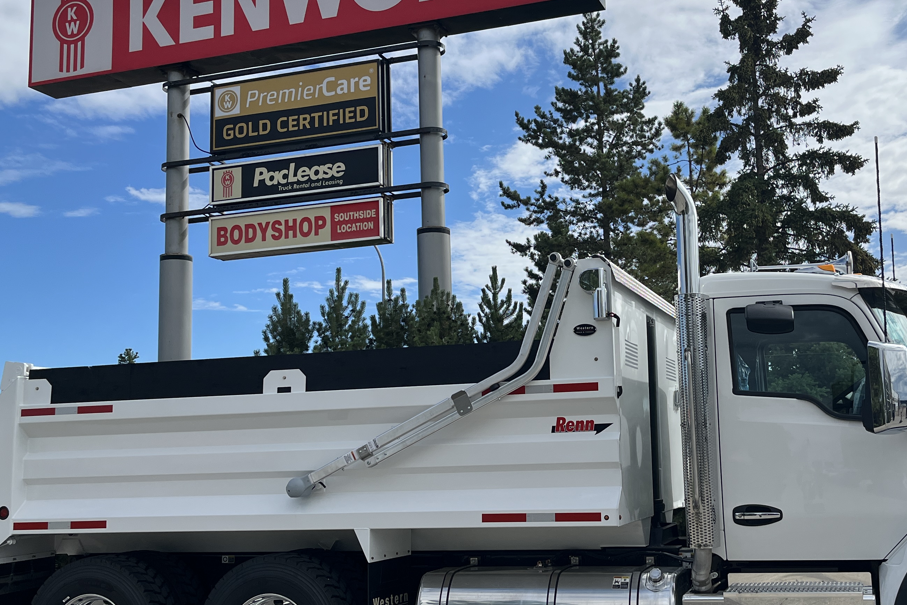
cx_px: 570
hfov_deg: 46.0
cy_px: 308
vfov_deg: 31.9
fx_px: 1058
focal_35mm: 42
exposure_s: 1/6897
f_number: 1.6
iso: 50
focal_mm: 5.1
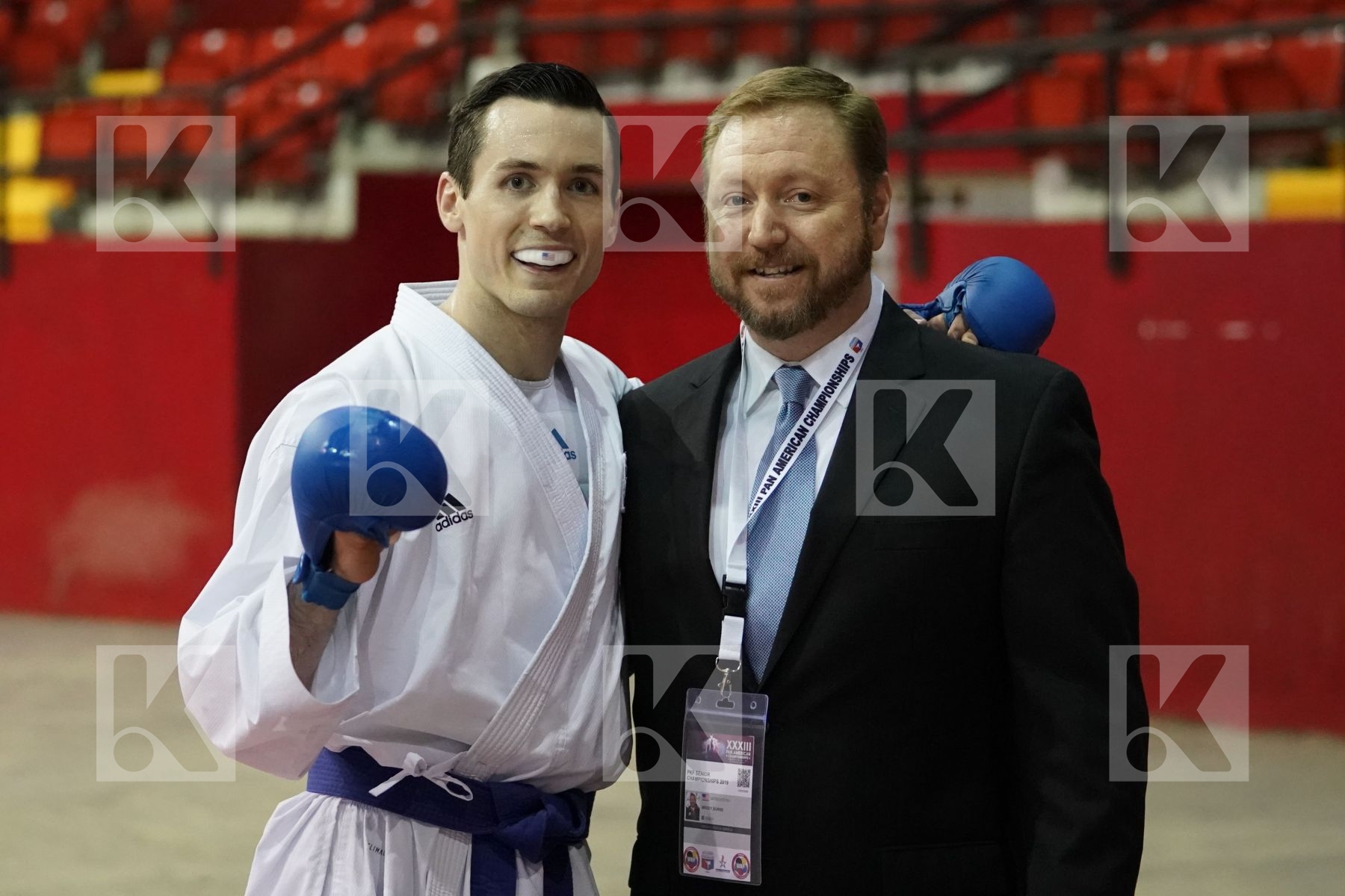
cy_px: 448
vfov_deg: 12.3
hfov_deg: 18.4
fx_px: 4147
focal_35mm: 111
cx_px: 672
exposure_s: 1/250
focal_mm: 74
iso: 6400
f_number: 2.8
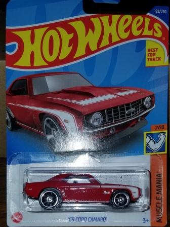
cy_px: 114
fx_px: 170
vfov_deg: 67.3
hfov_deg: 53.1
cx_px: 85
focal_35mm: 26
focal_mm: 4.3
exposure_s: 1/512
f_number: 1.7
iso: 50
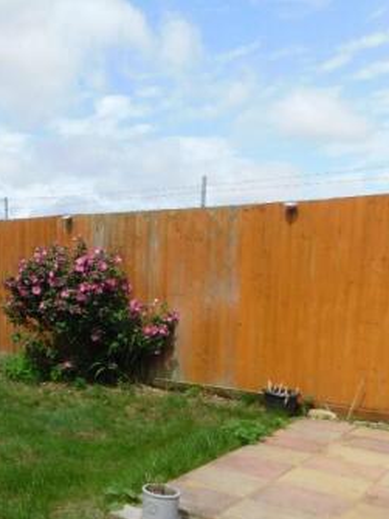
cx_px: -50
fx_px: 600
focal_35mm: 40
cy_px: 337
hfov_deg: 31.4
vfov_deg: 46.2
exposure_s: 1/1250
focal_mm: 4
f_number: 3
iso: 125
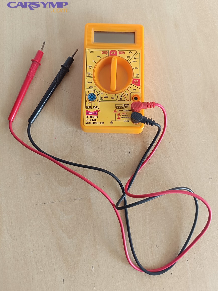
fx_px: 210
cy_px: 144
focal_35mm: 25
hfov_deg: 54.9
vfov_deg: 69.4
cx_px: 113
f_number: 1.88
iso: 219
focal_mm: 5.59
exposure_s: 1/101
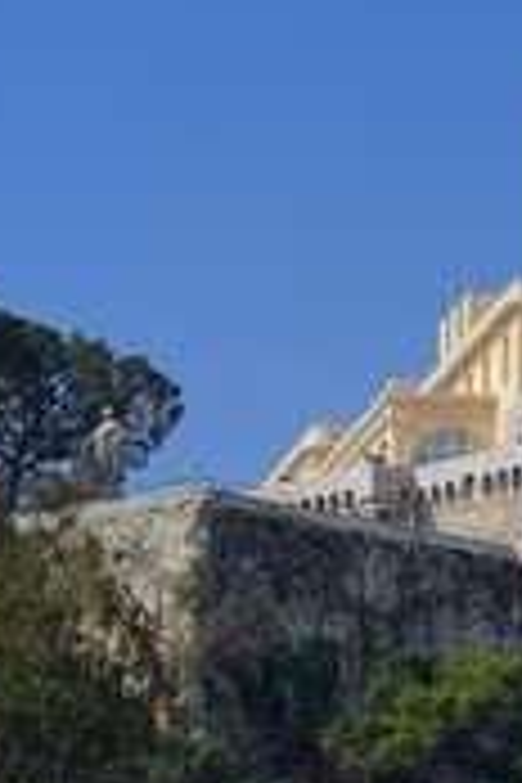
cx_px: 374
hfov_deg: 3.0
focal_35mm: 459
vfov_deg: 4.5
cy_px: 392
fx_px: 9982
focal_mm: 190
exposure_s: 1/250
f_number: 13
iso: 200
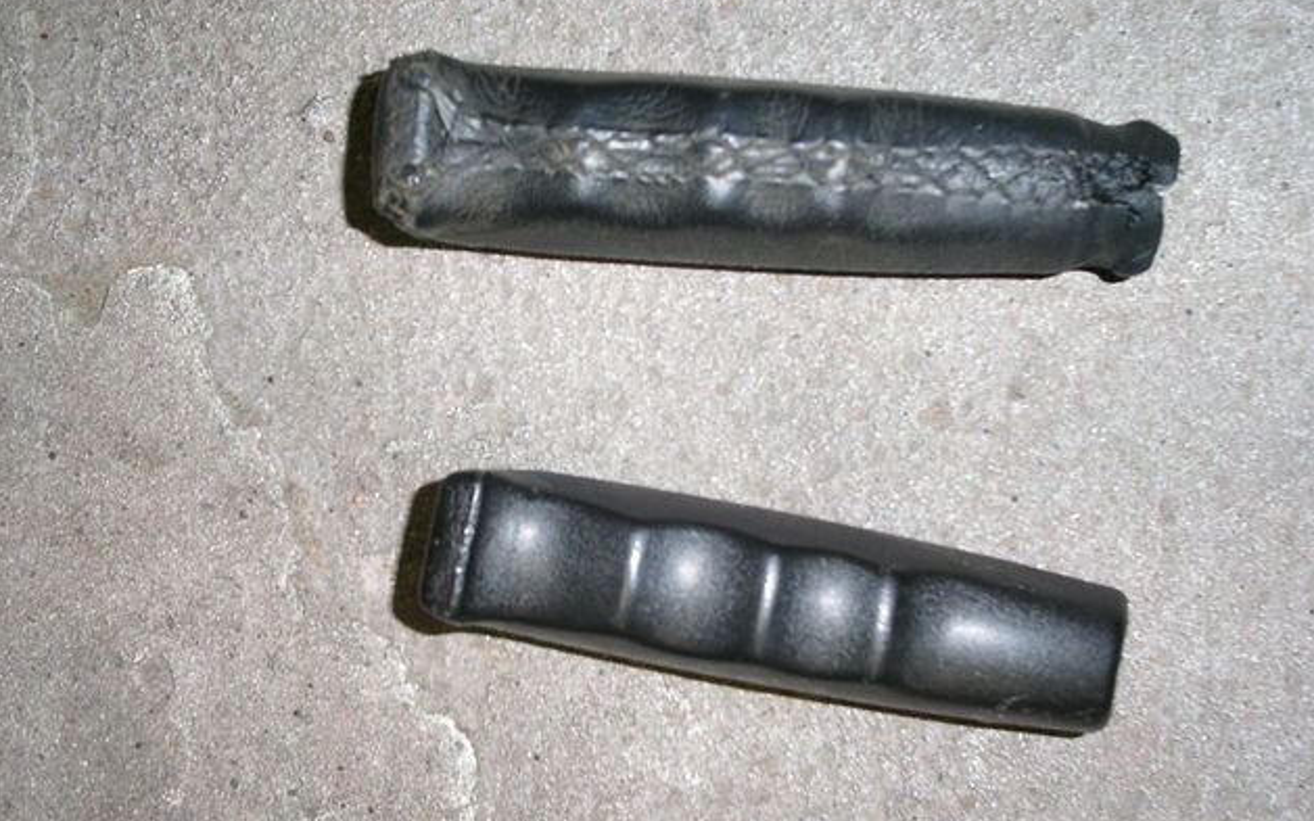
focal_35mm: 41
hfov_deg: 48.2
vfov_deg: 31.2
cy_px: 407
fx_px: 1468
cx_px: 664
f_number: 2.8
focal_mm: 7.8
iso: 200
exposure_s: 1/45
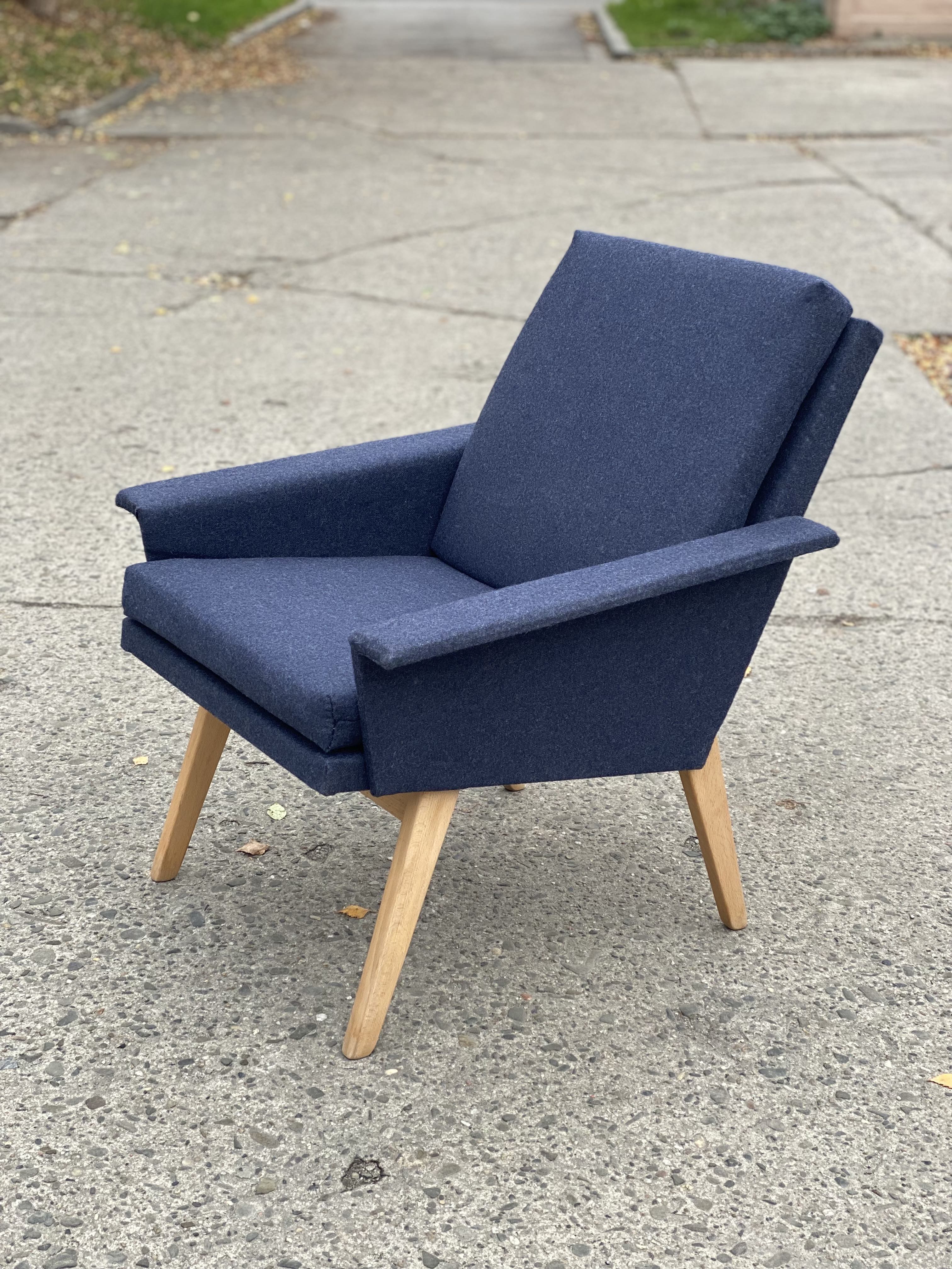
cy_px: 634
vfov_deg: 36.8
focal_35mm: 52
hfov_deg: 28.0
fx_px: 1907
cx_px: 476
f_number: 2
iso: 32
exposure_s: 1/122
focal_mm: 6
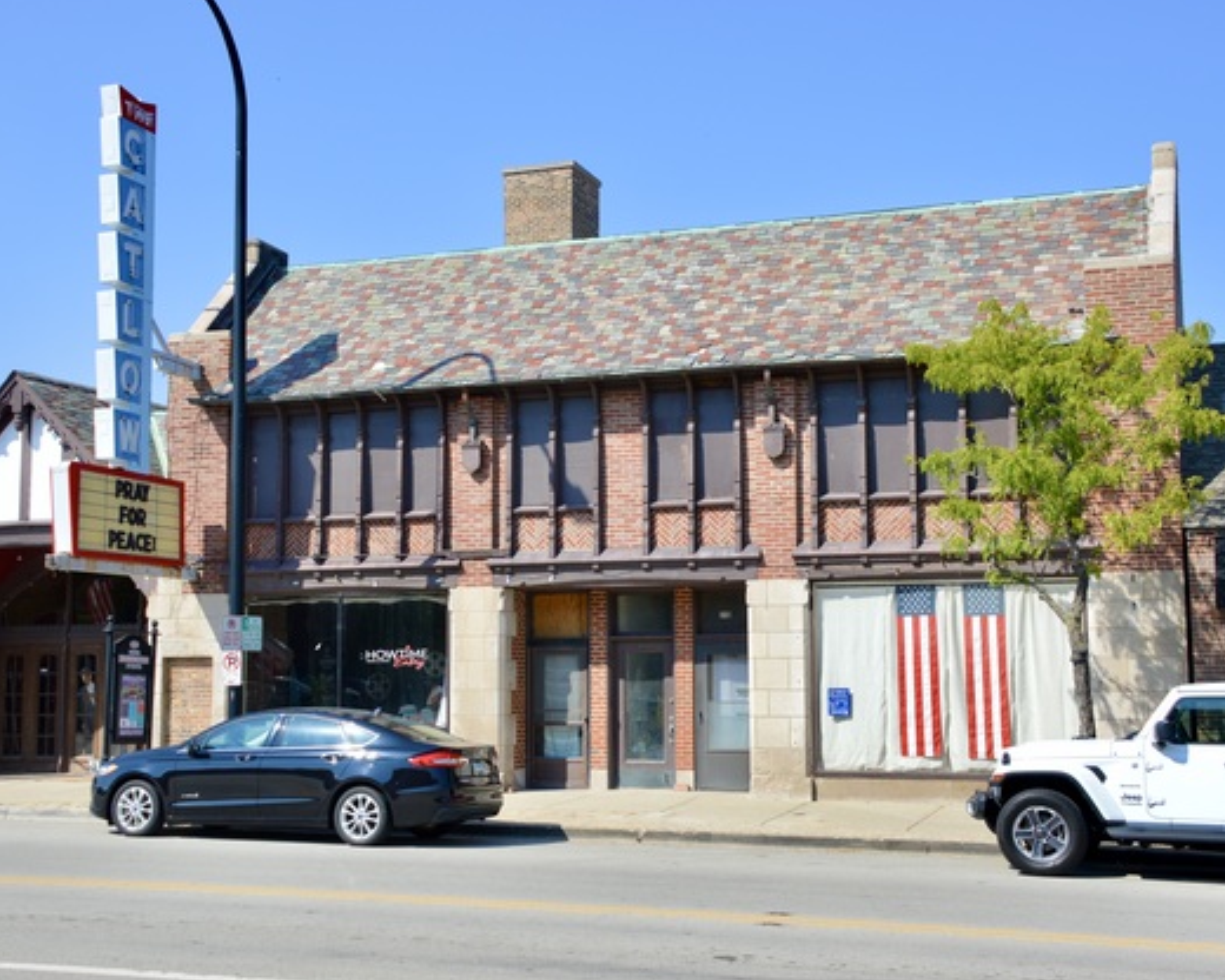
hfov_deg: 41.1
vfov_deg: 33.4
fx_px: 1631
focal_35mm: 45
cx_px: 563
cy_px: 491
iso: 100
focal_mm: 26
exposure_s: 1/250
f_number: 8
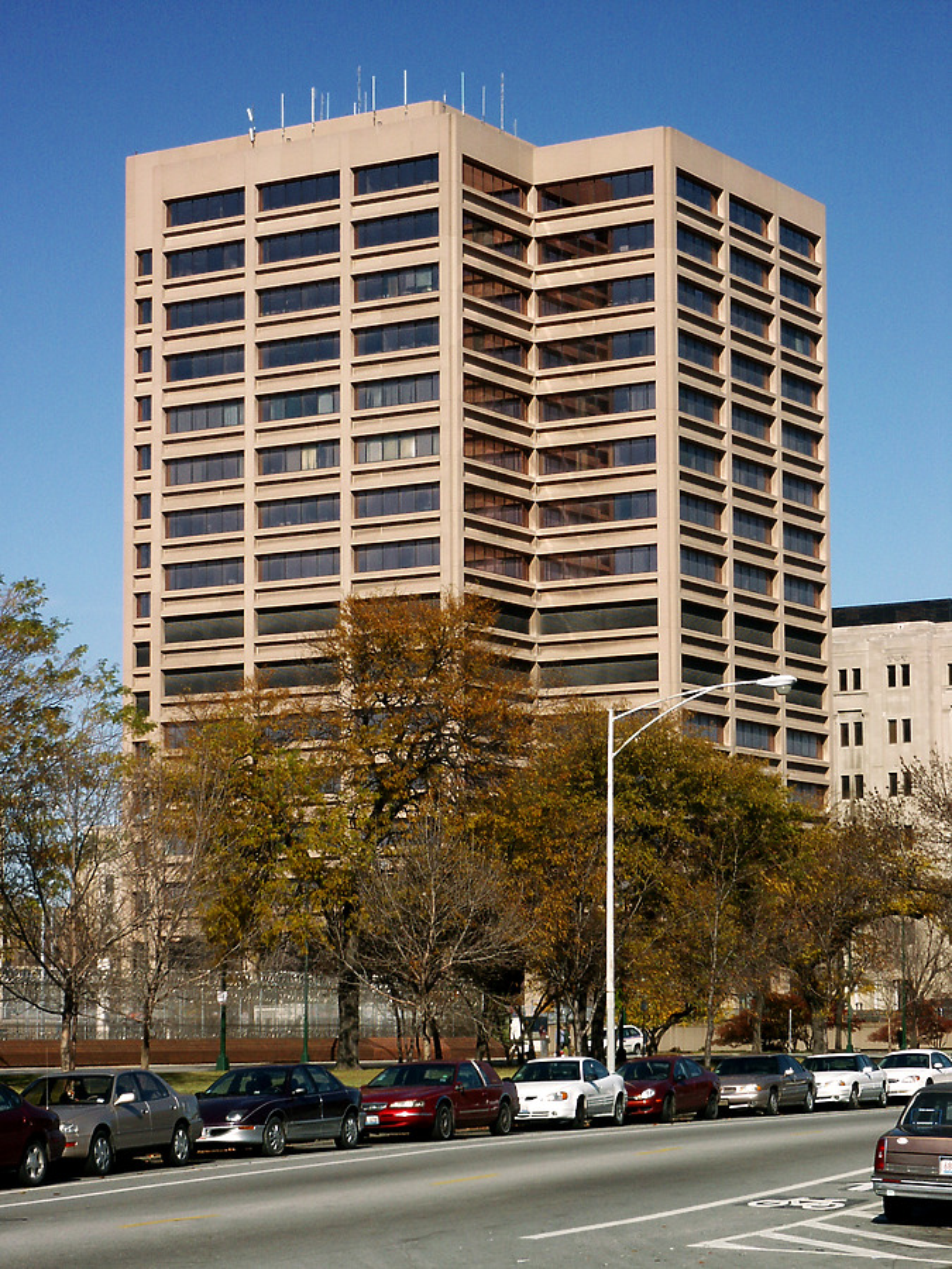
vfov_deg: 22.5
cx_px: 476
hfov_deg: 17.0
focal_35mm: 87
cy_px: 634
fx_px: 3190
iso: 64
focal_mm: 17.32
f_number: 8
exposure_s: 1/250
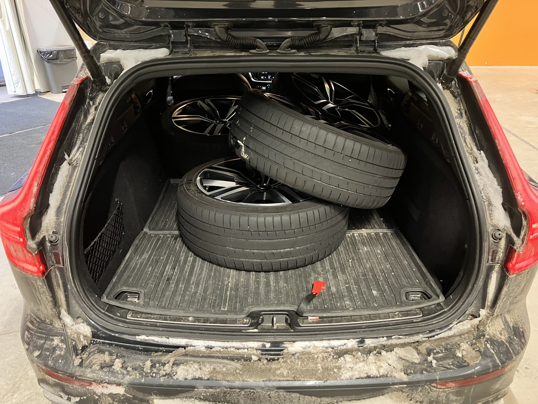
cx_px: 269
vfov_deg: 49.7
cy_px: 202
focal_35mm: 28
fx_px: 435
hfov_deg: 63.4
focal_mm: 3.99
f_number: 1.8
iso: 400
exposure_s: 1/34
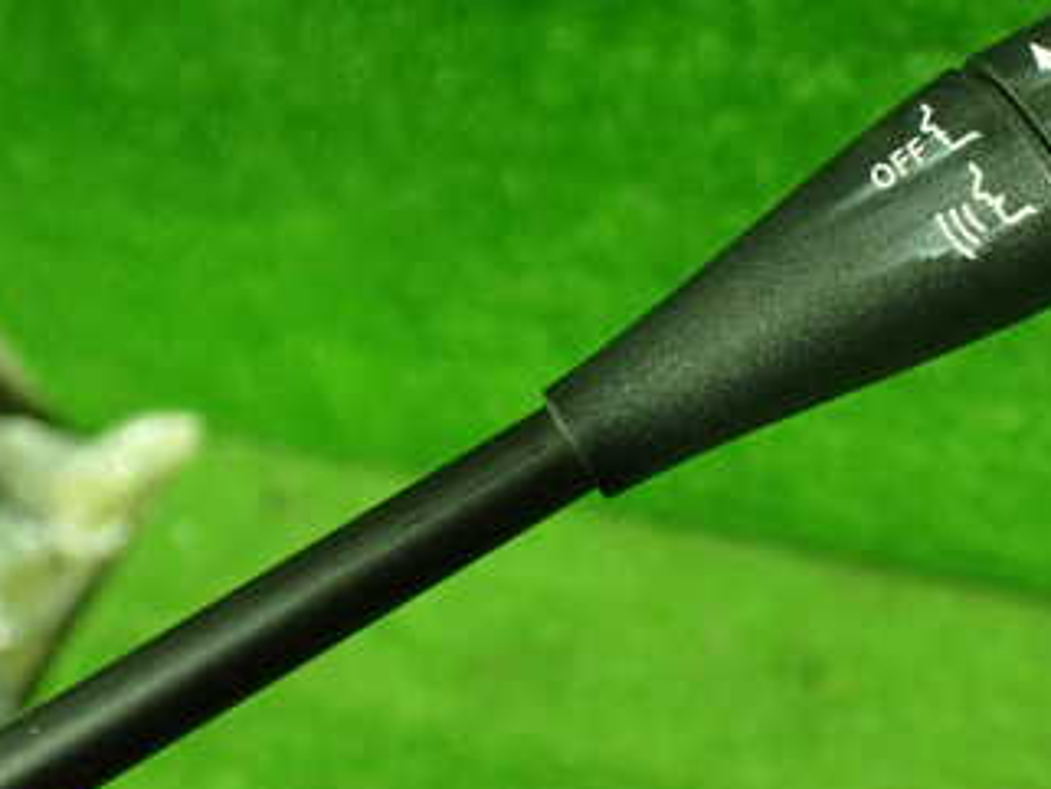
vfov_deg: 26.1
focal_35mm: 56
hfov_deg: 33.6
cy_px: 344
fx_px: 1701
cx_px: 796
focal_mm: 5.4
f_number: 2.3
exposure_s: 1/30
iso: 1000
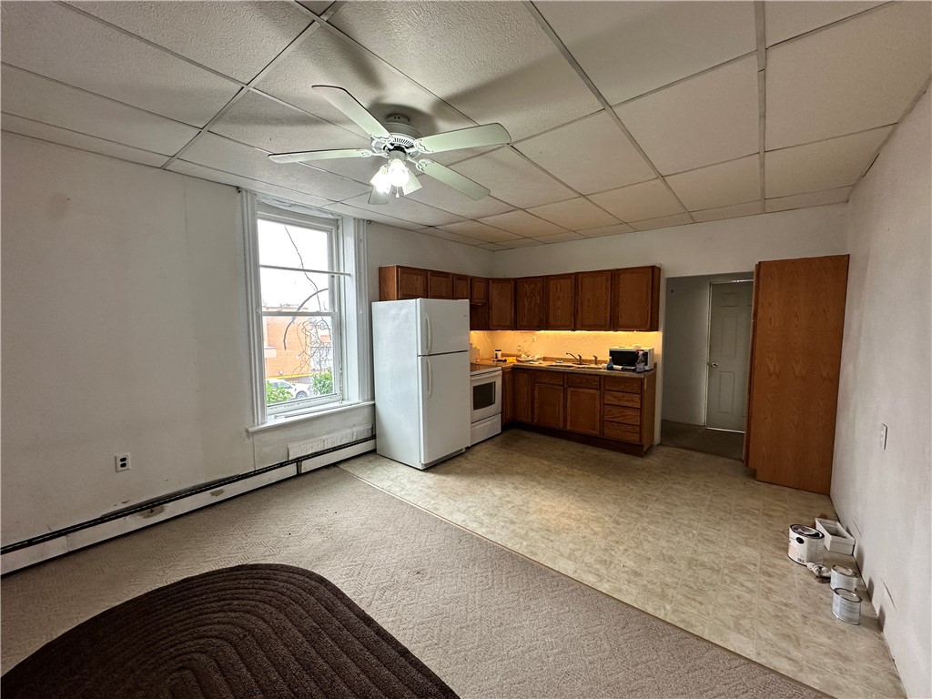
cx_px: 466
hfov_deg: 102.1
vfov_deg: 85.7
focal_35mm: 14
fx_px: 377
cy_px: 350
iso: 125
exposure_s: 1/61
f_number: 2.2
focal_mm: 2.22
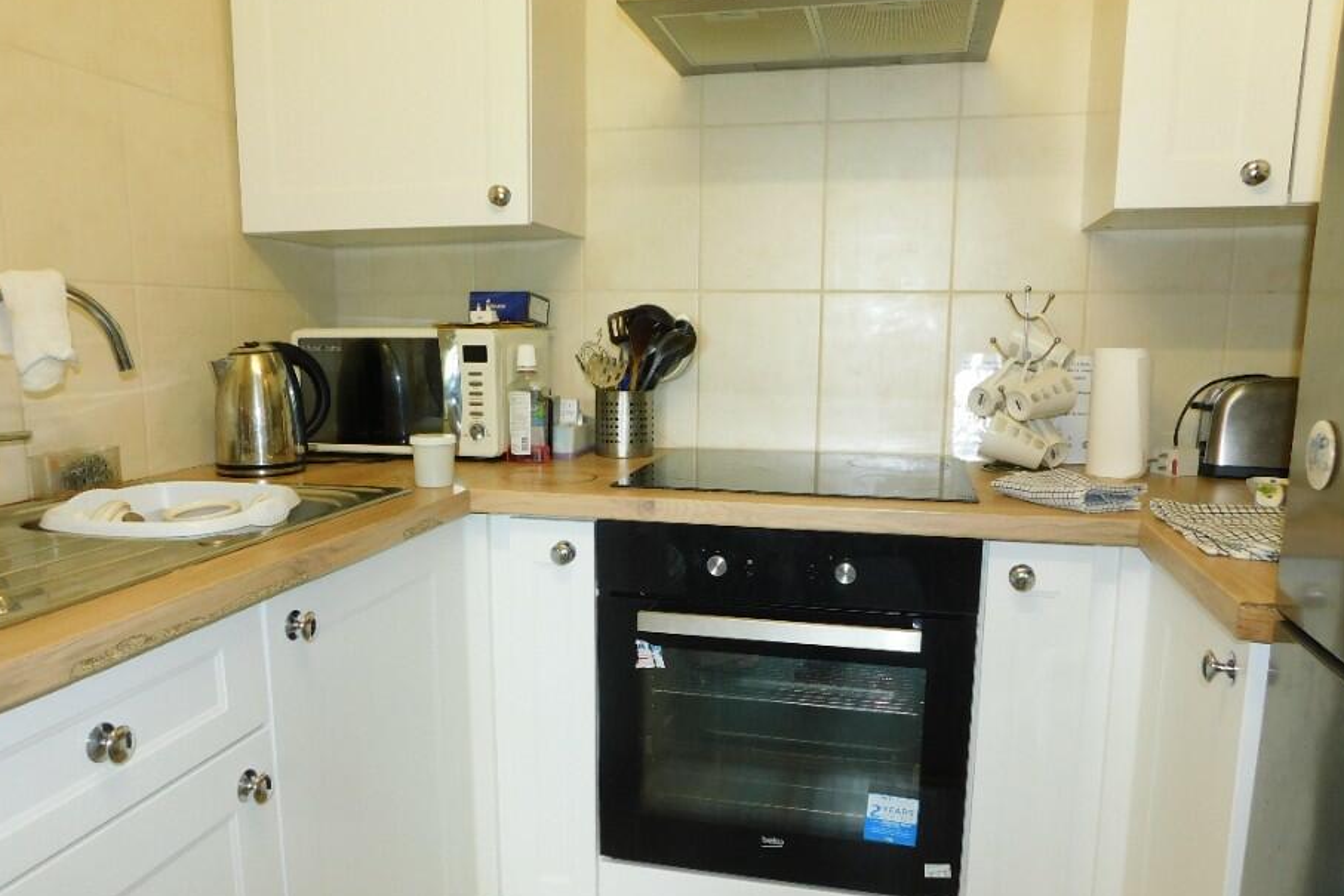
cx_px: 652
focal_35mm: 27
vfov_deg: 47.8
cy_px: 502
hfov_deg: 67.4
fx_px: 1008
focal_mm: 4
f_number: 3
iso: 200
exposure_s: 1/30
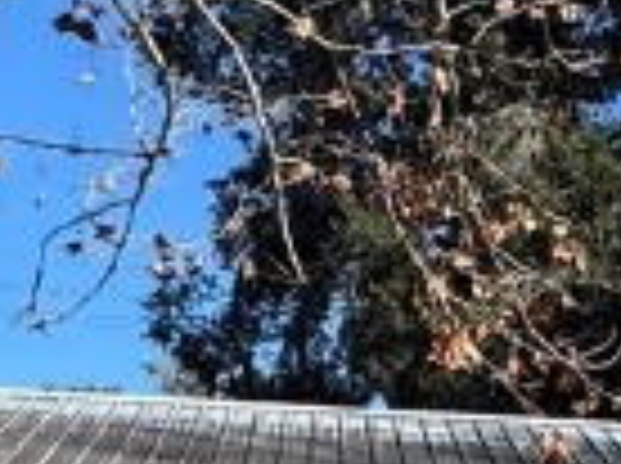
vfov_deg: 13.5
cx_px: 742
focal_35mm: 104
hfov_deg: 18.0
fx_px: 1862
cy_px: 662
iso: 50
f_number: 2.2
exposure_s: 1/1299
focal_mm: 2.22
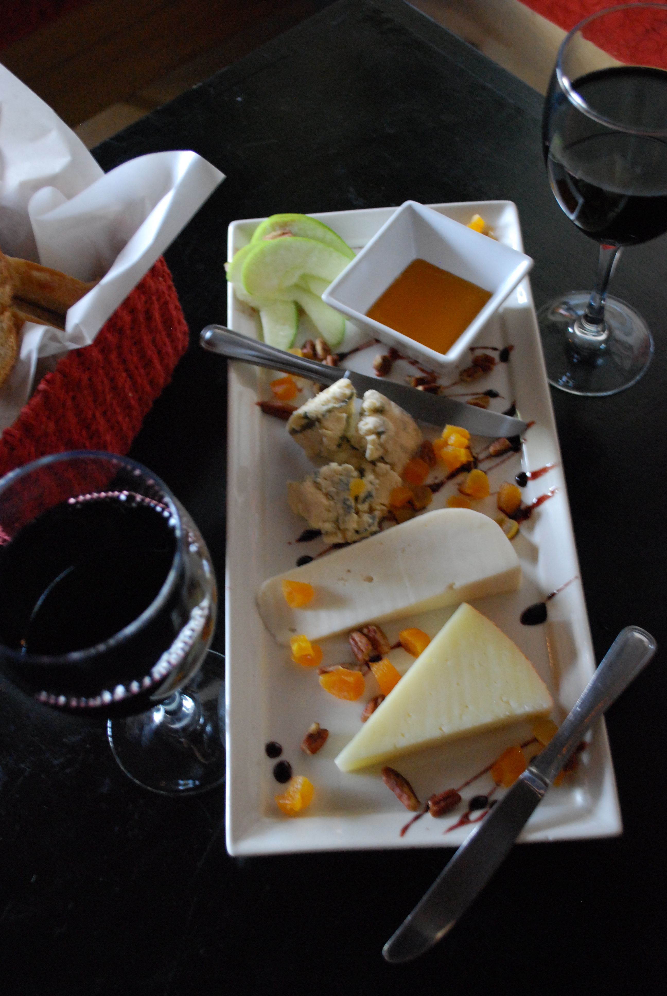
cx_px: 334
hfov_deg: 34.3
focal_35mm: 39
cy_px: 498
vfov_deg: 49.5
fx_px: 1081
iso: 1400
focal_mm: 26
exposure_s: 1/30
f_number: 4.2
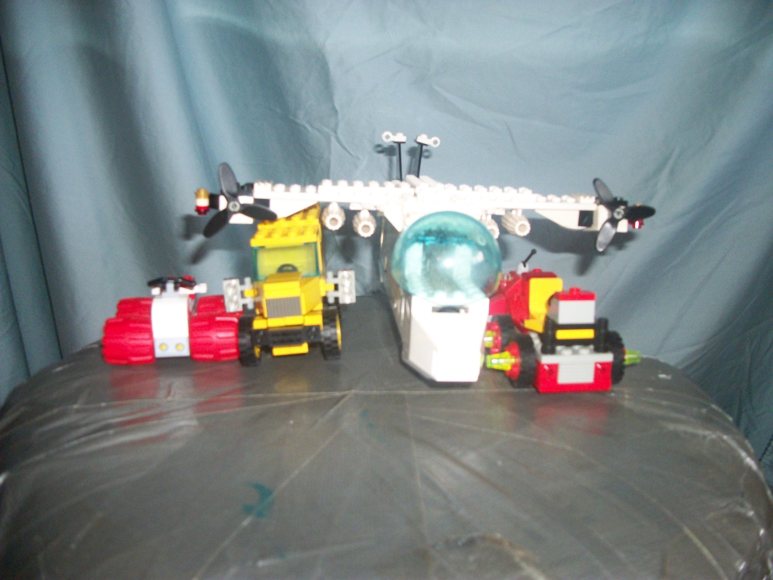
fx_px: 715
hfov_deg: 56.8
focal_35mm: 32
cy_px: 290
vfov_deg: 44.2
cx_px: 386
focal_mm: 5.7
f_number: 2.9
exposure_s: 1/125
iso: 250
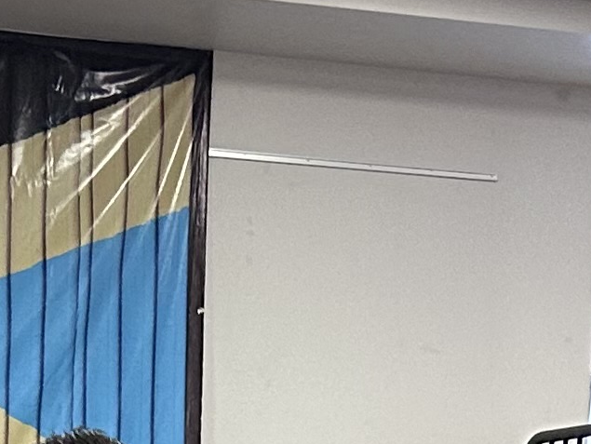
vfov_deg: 8.3
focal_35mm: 165
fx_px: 2819
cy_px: 1029
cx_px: 141
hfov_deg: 11.9
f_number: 1.5
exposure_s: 1/60
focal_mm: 5.7
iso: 320
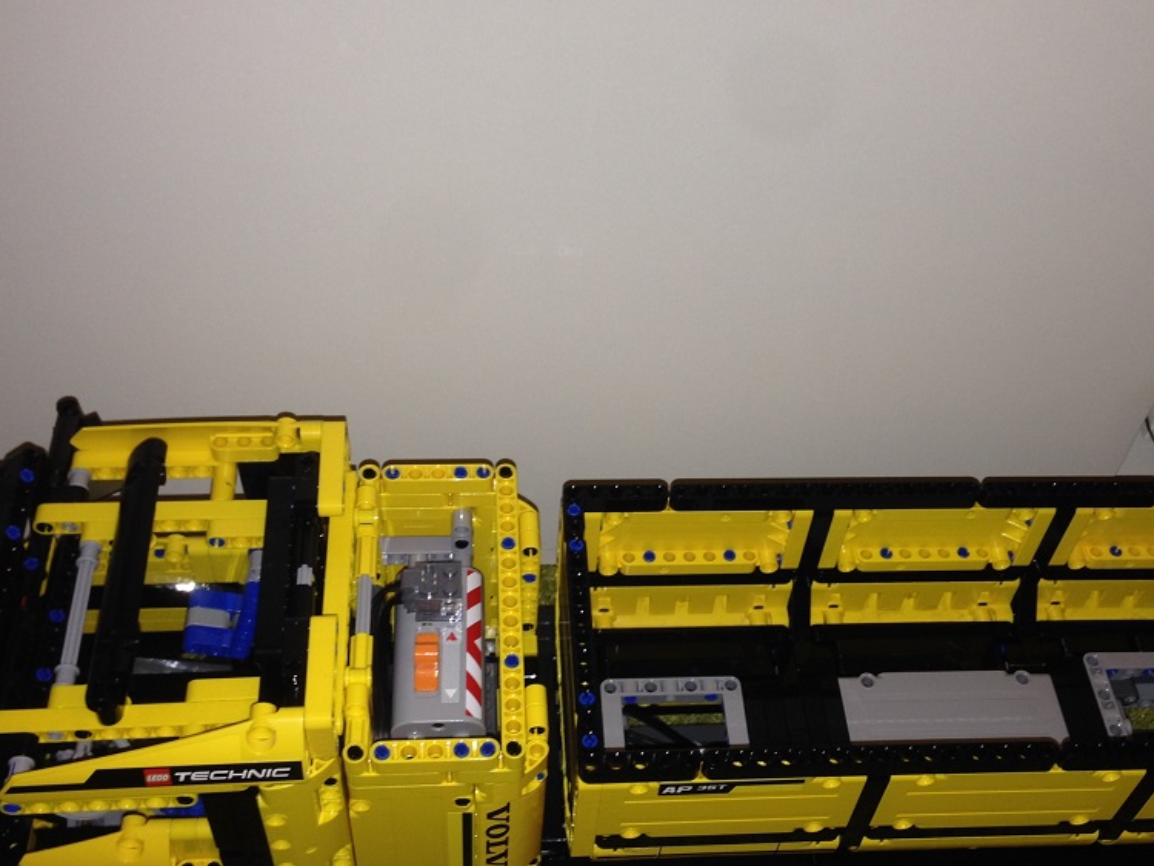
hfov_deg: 42.9
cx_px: 639
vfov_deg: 32.9
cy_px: 489
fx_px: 1467
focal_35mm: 44
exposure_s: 1/23
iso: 50
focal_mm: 4.12
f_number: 2.4
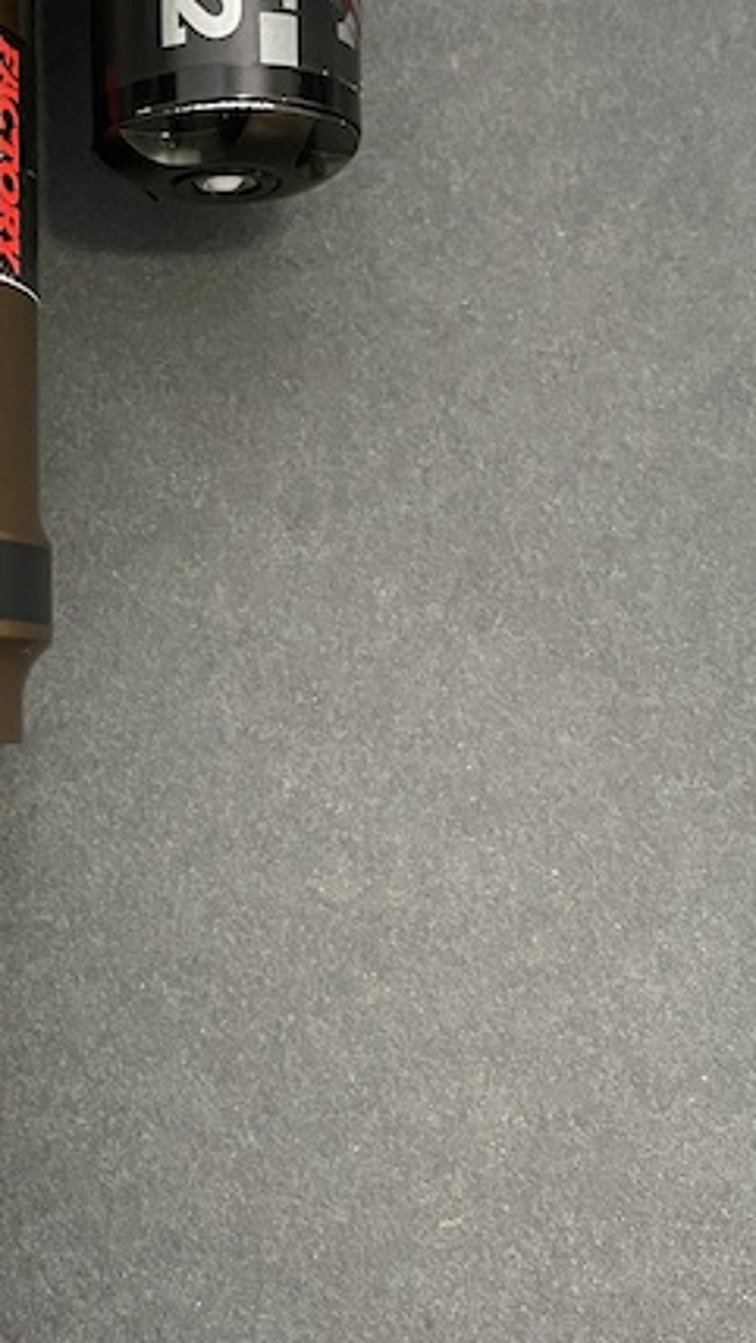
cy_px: 524
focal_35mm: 53
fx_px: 1887
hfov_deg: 22.1
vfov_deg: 39.0
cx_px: 63
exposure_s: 1/30
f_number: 1.8
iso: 640
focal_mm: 4.25
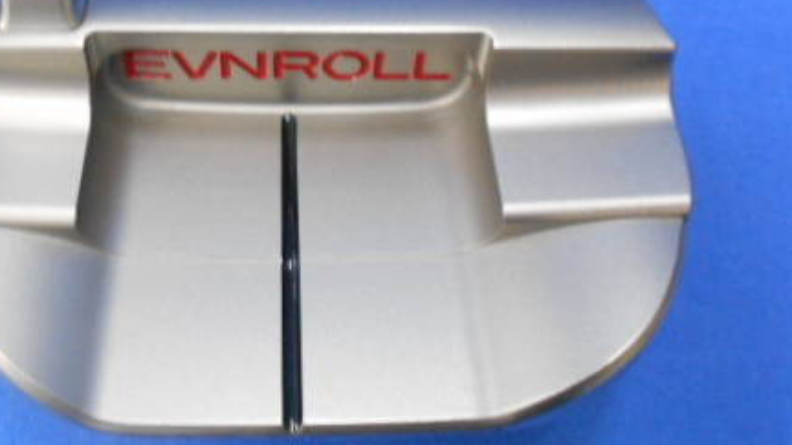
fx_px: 882
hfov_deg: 48.0
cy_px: 93
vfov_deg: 27.8
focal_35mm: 42
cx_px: 302
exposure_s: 1/25
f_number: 3.2
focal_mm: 4.6
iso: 400
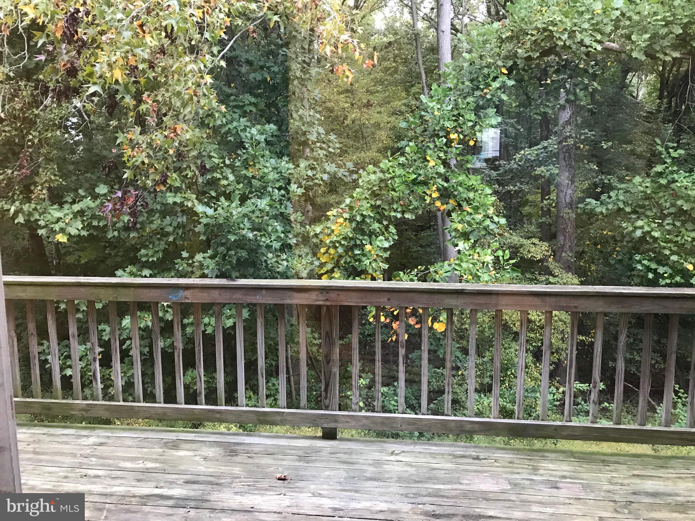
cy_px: 260
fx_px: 562
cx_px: 348
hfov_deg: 63.4
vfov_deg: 49.7
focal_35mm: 28
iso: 64
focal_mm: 3.99
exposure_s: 1/15
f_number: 1.8
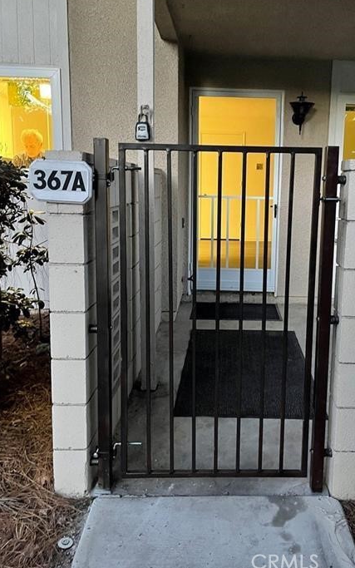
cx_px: 235
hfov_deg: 40.1
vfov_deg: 61.1
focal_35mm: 31
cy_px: 254
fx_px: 480
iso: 800
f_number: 1.6
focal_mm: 5.1
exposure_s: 1/30
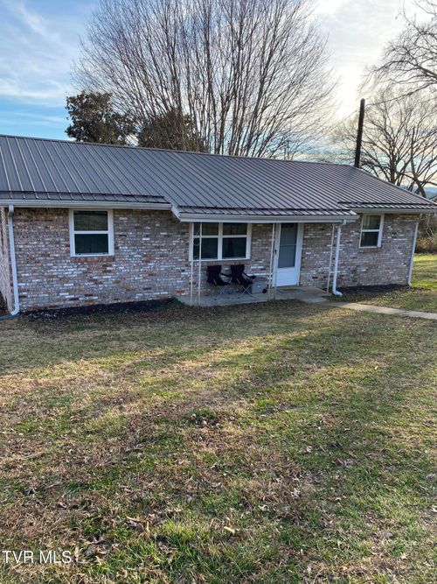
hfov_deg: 53.0
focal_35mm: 26
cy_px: 292
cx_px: 218
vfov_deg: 67.3
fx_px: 438
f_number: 1.8
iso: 32
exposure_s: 1/626
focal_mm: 4.25
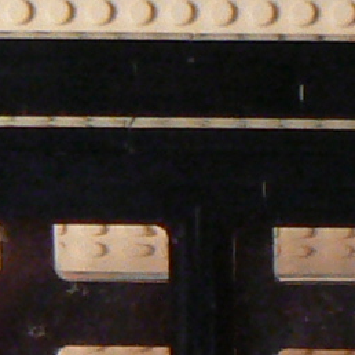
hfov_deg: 6.1
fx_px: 3295
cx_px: 553
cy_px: 625
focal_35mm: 284
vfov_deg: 6.1
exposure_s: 1/25
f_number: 2.8
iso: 200
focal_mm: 6
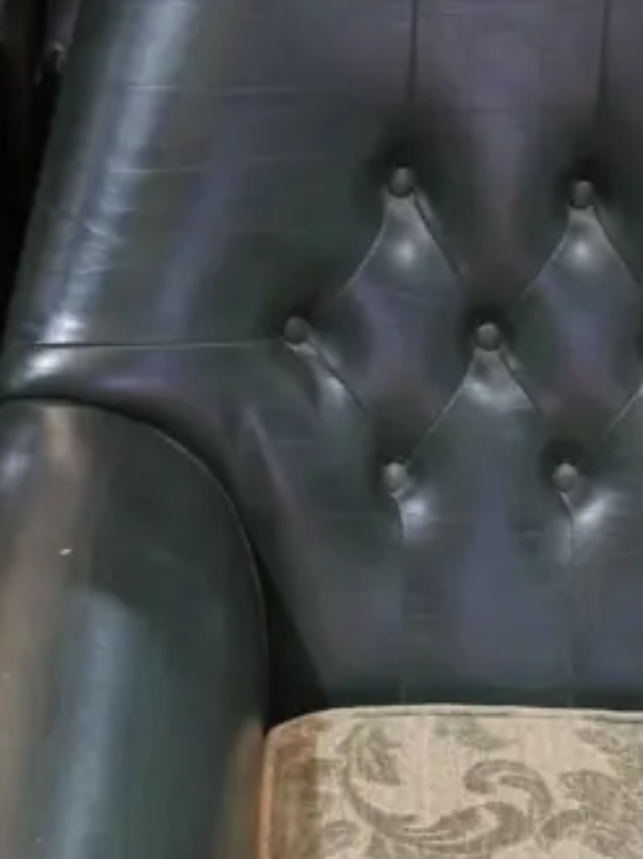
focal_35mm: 87
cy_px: 737
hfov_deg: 16.1
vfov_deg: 22.1
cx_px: 827
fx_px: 2158
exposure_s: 1/60
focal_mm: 14
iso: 400
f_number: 3.5
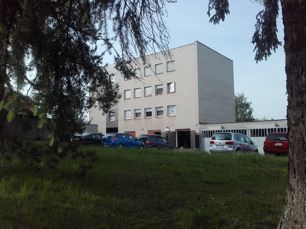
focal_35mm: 31
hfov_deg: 58.4
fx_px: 274
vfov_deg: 45.4
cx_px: 153
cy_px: 114
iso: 50
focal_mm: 3.31
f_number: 2.2
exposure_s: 1/762
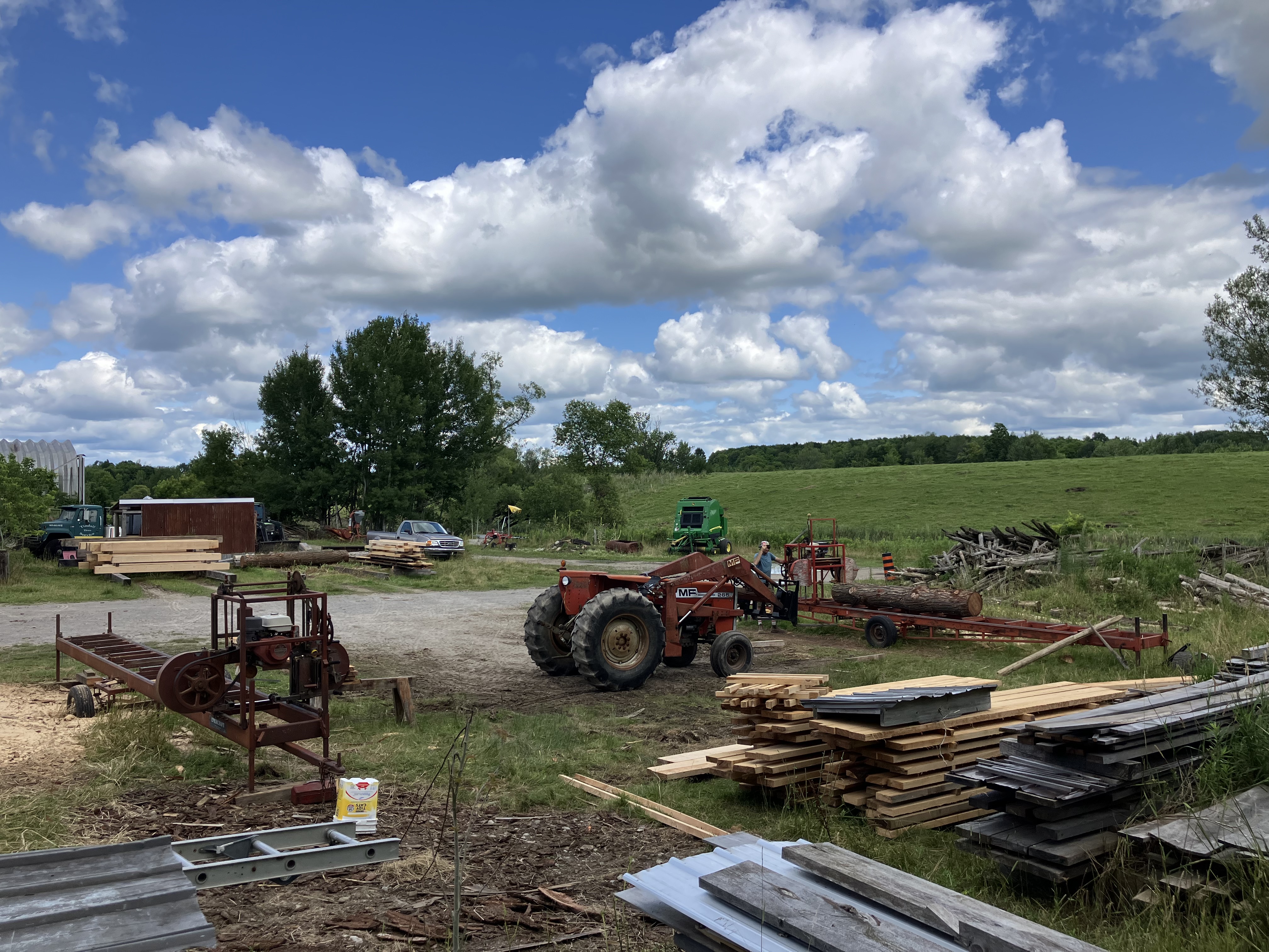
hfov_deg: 63.4
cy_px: 476
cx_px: 634
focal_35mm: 28
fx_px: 1026
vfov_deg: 49.7
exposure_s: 1/2433
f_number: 1.8
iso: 32
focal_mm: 3.99
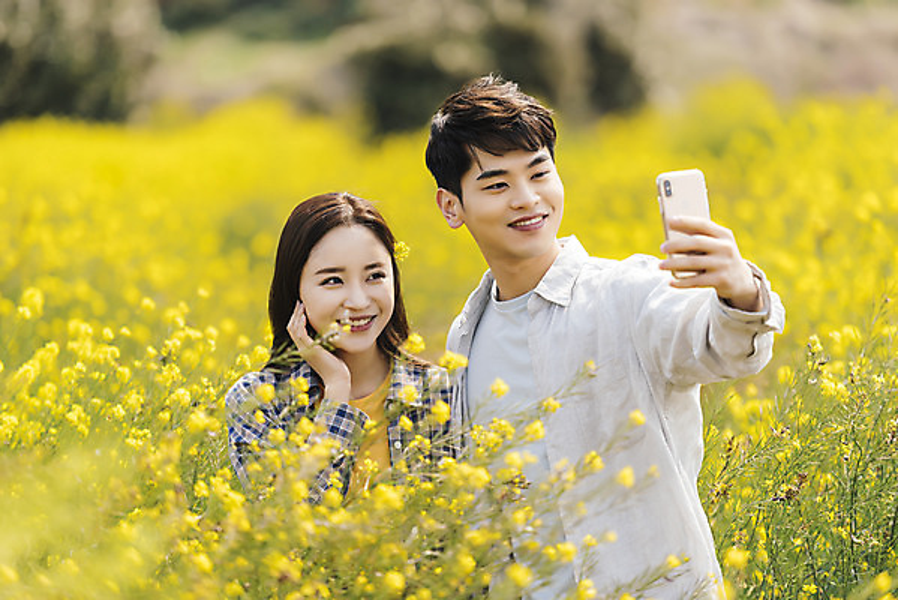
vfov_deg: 8.1
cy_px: 300
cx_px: 449
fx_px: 4242
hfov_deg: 12.1
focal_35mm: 170
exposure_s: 1/1000
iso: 100
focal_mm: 170
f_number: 2.8
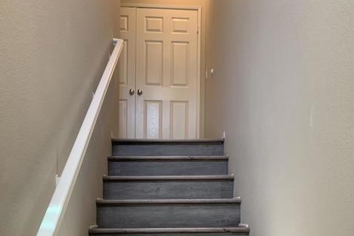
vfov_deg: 33.6
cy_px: 222
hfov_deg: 51.9
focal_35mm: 37
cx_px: 175
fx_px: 364
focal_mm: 4.25
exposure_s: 1/60
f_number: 1.8
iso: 64
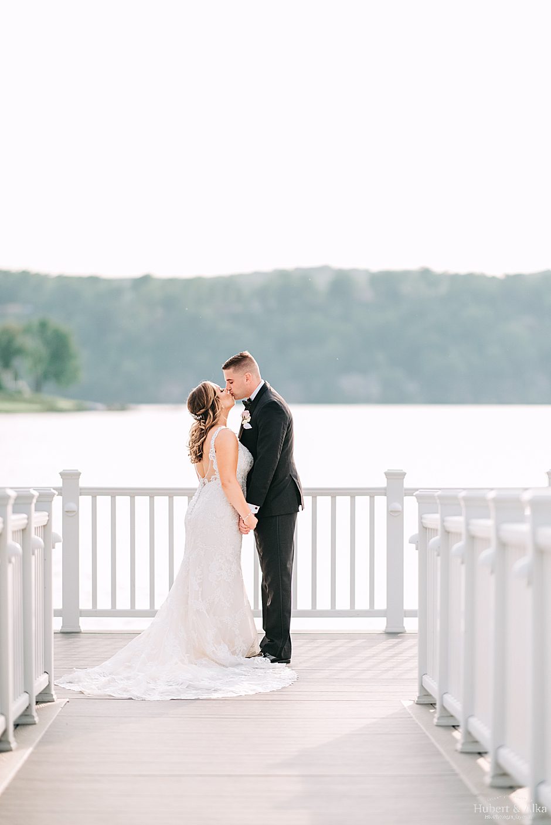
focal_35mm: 105
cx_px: 276
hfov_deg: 13.1
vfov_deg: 19.4
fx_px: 2408
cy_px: 412
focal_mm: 105
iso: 640
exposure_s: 1/6400
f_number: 1.4
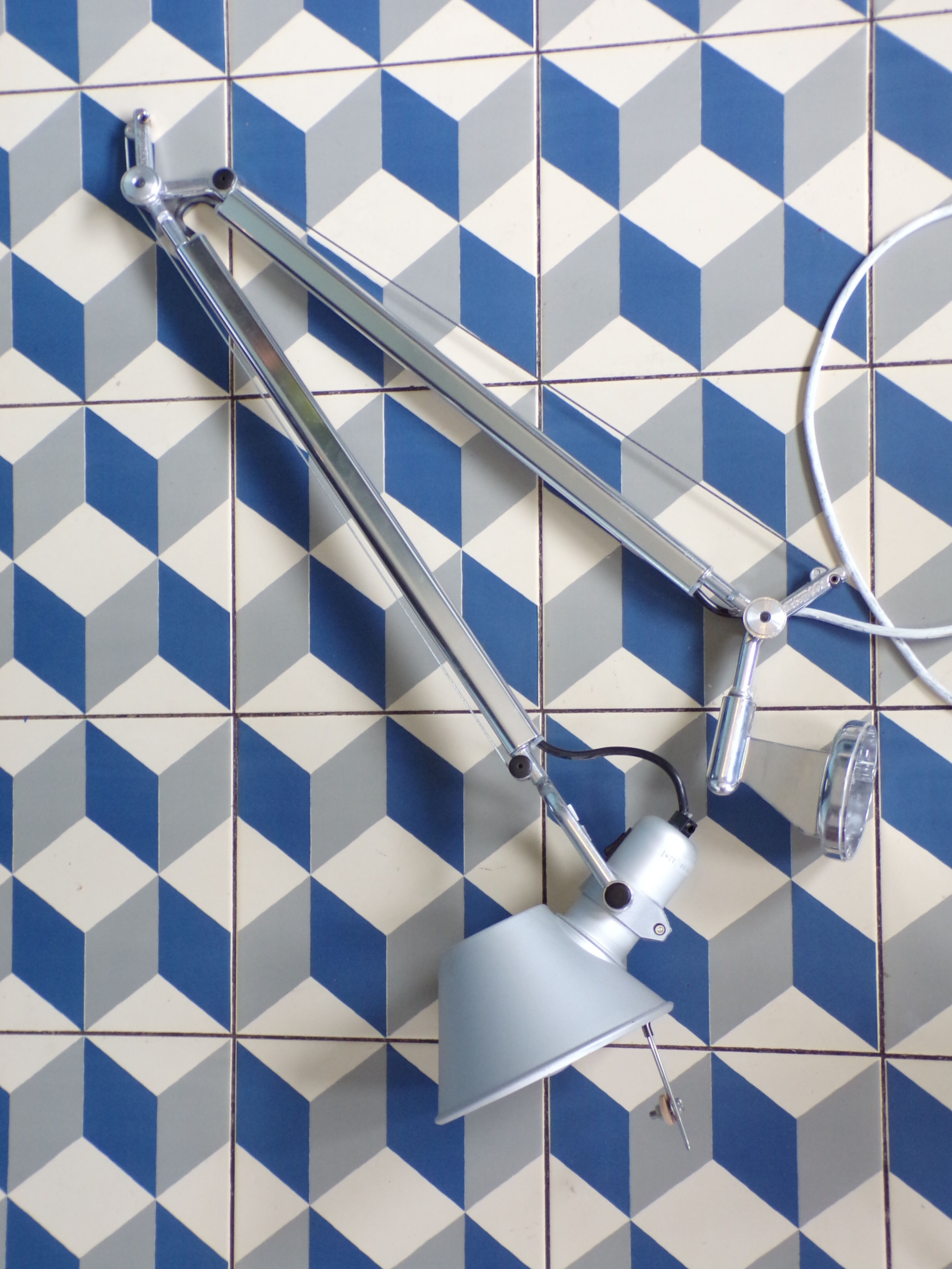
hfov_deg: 25.7
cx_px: 479
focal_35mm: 57
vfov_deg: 33.8
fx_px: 2090
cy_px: 629
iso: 200
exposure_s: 1/20
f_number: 3.7
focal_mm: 10.1
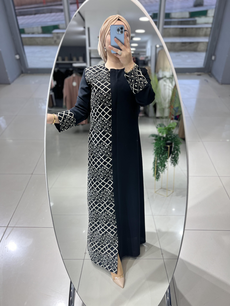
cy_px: 153
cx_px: 115
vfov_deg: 67.3
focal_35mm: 26
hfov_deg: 53.1
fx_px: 230
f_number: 1.5
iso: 32
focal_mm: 5.7
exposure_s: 1/146
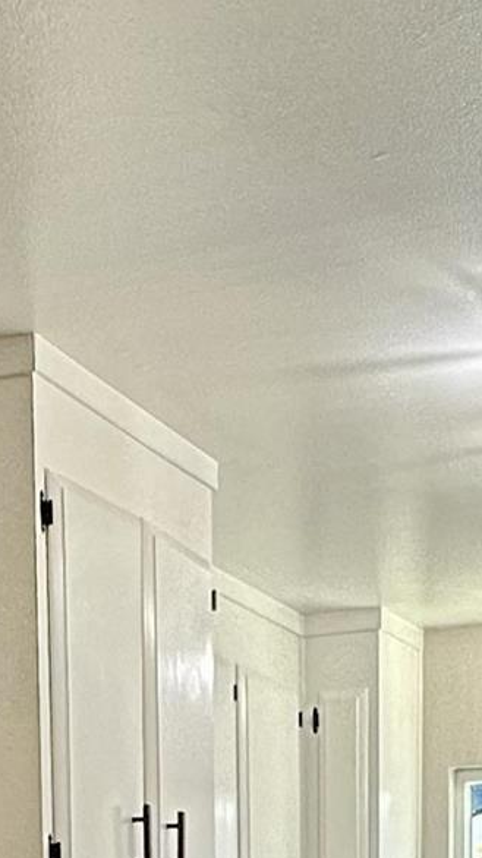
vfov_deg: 21.6
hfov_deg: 15.1
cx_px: 319
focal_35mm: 80
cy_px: 1335
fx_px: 1820
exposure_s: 1/120
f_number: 2.2
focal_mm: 2.22
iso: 160
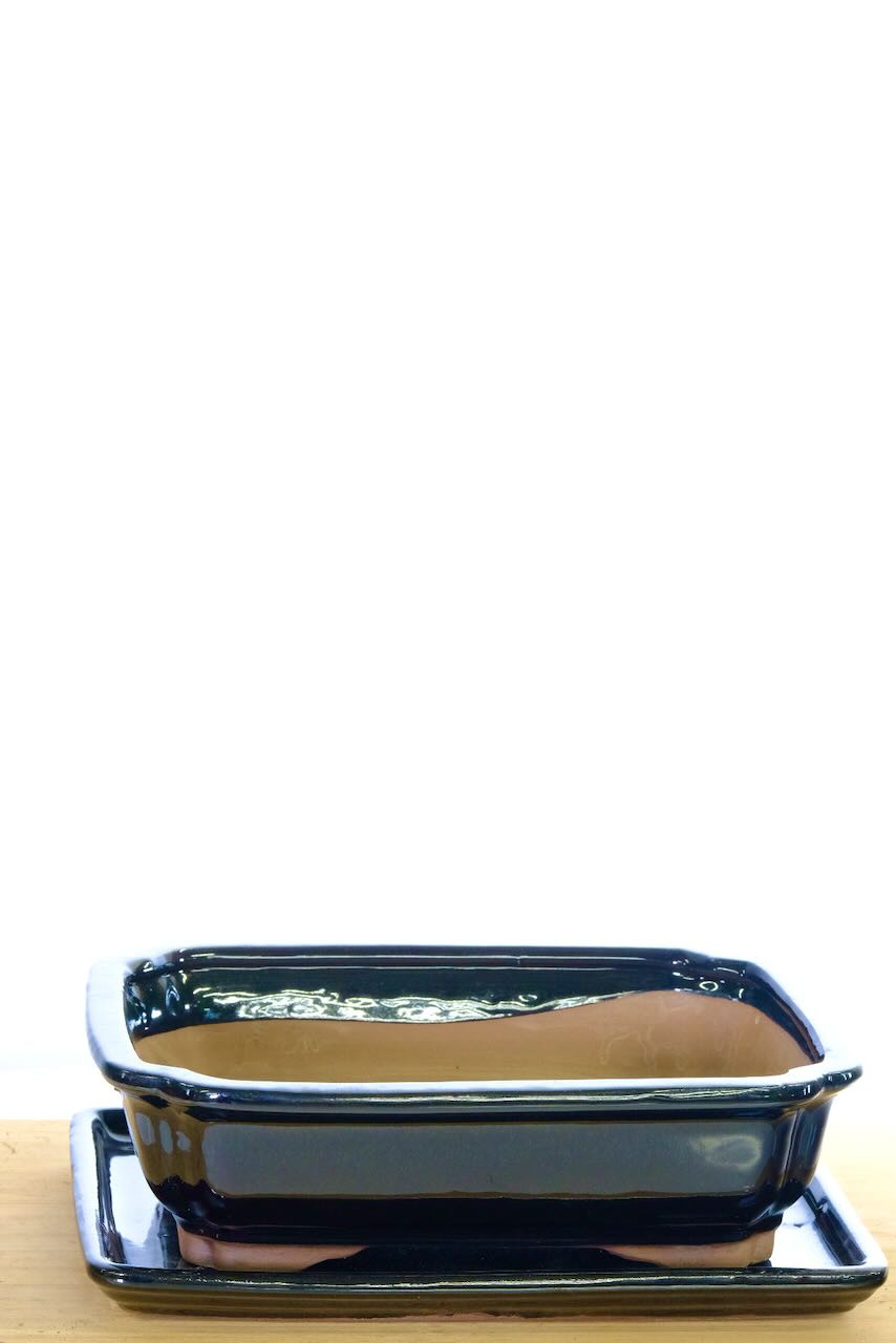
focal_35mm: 117
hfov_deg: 11.7
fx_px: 4365
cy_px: 672
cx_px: 448
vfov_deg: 17.5
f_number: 13
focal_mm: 77.9
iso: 2500
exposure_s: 1/8
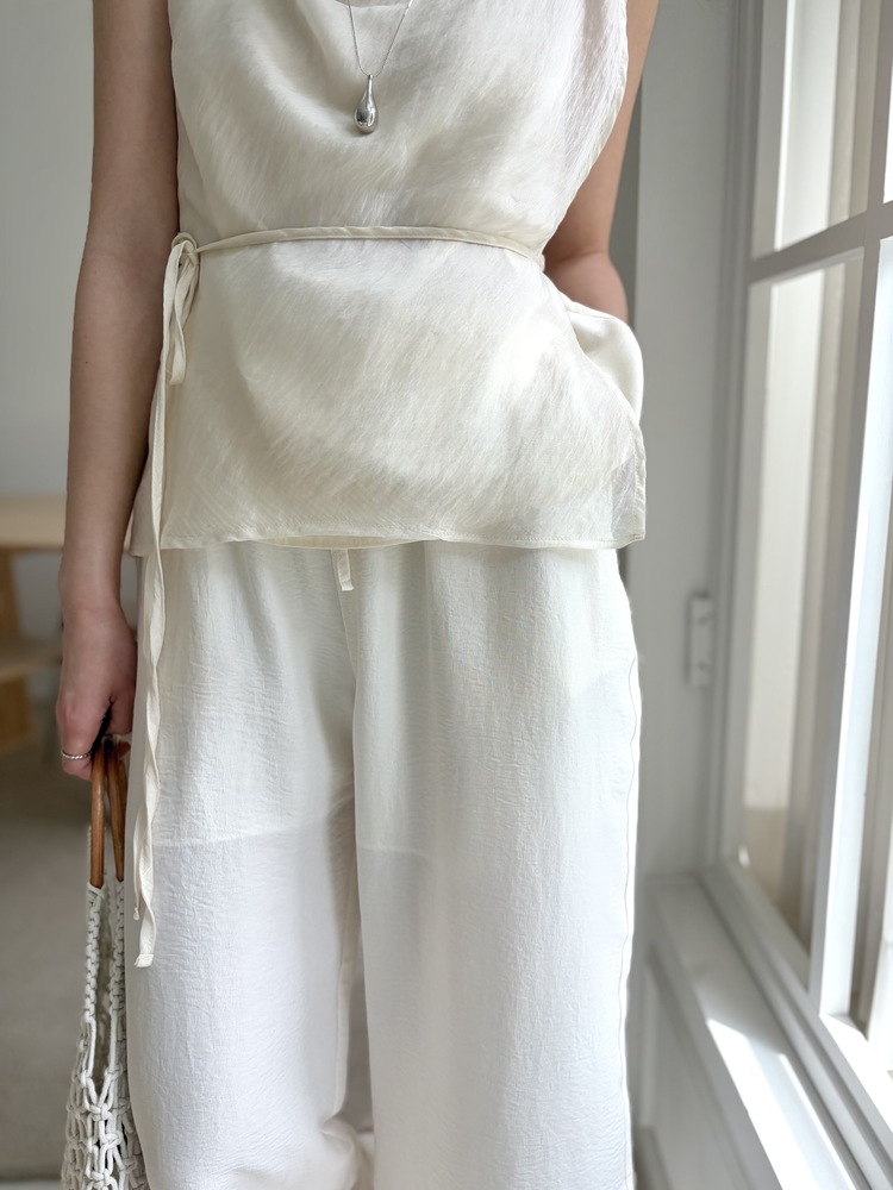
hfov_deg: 53.1
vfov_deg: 67.3
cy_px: 595
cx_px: 446
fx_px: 894
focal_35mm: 26
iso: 50
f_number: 1.6
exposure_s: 1/576
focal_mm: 5.96
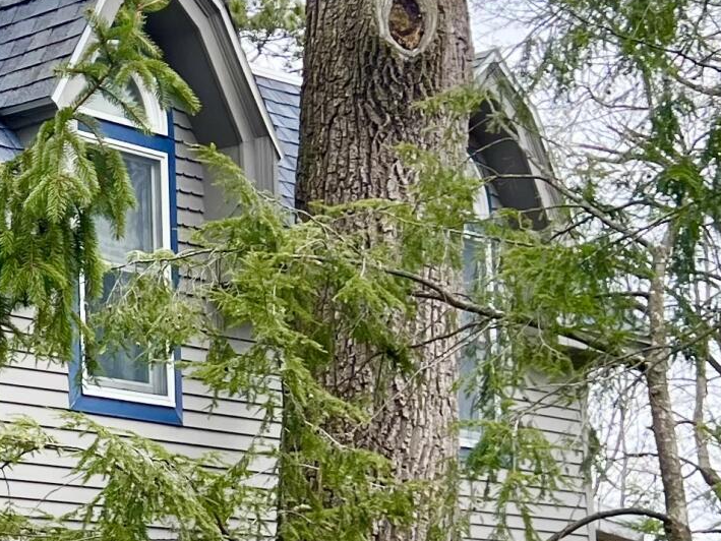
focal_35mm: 110
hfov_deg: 16.2
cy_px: 545
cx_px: -381
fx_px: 2292
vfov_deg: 13.3
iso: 50
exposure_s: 1/780
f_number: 1.5
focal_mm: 5.7
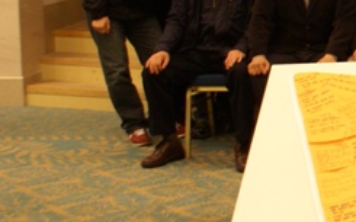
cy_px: -42
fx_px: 970
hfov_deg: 18.7
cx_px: 513
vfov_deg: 12.8
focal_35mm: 100
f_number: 4
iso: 400
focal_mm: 20
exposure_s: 1/13
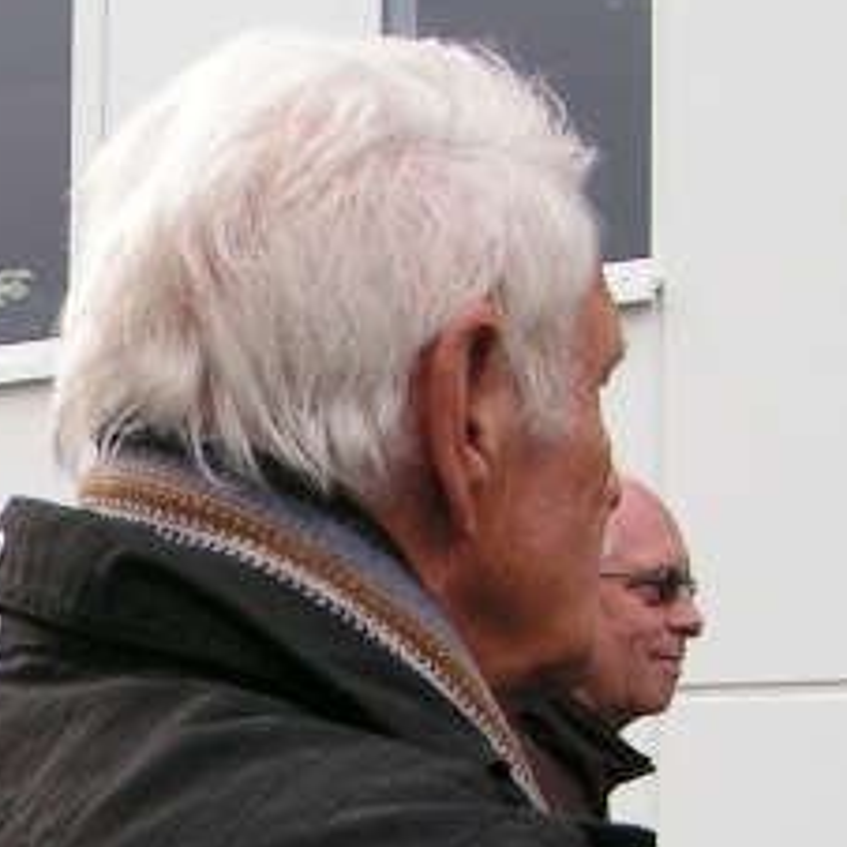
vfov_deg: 14.5
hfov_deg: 14.1
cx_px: -240
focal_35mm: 119
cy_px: 780
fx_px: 3294
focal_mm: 5.8
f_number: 4.5
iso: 50
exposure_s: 1/100
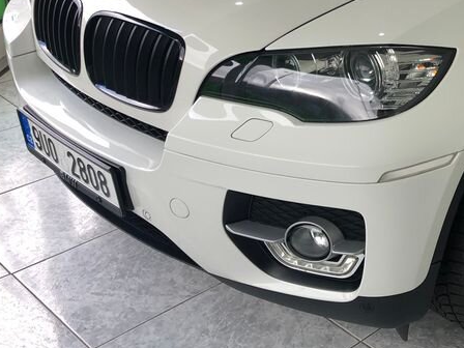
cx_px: 484
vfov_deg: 22.3
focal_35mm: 64
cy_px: 22
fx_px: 858
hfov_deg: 28.1
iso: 32
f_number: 1.8
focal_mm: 3.99
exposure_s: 1/100
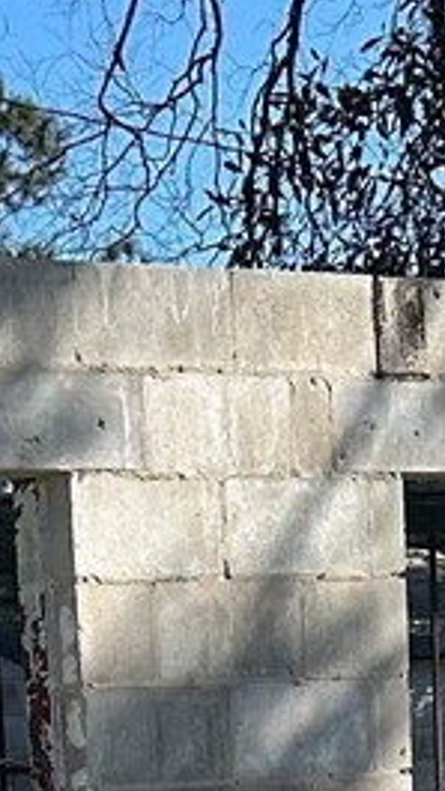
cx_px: 167
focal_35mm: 171
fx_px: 3588
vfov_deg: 11.2
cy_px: 1678
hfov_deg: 7.1
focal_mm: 5.7
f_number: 1.5
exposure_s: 1/5319
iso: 50
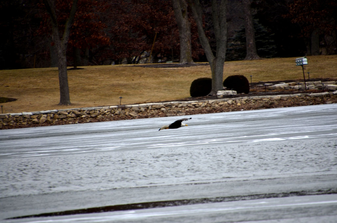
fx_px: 5604
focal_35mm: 600
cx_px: 168
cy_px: 112
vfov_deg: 2.3
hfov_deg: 3.4
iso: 125
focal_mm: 400
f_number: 6.3
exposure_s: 1/100
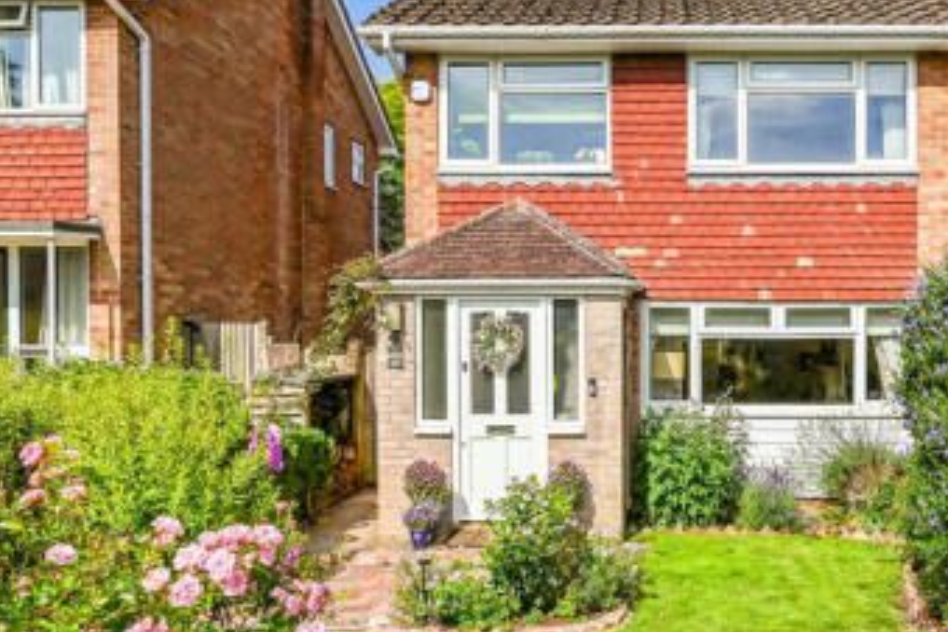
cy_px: 268
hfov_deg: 60.4
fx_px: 789
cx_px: 638
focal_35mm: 30
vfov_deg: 43.5
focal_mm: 15.5
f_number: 8
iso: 400
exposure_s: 1/2500
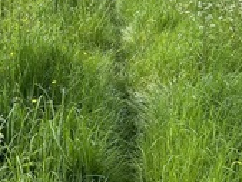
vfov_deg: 17.1
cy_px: 6
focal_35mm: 85
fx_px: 595
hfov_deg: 22.8
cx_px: 60
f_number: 1.78
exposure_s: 1/1171
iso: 80
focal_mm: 6.86
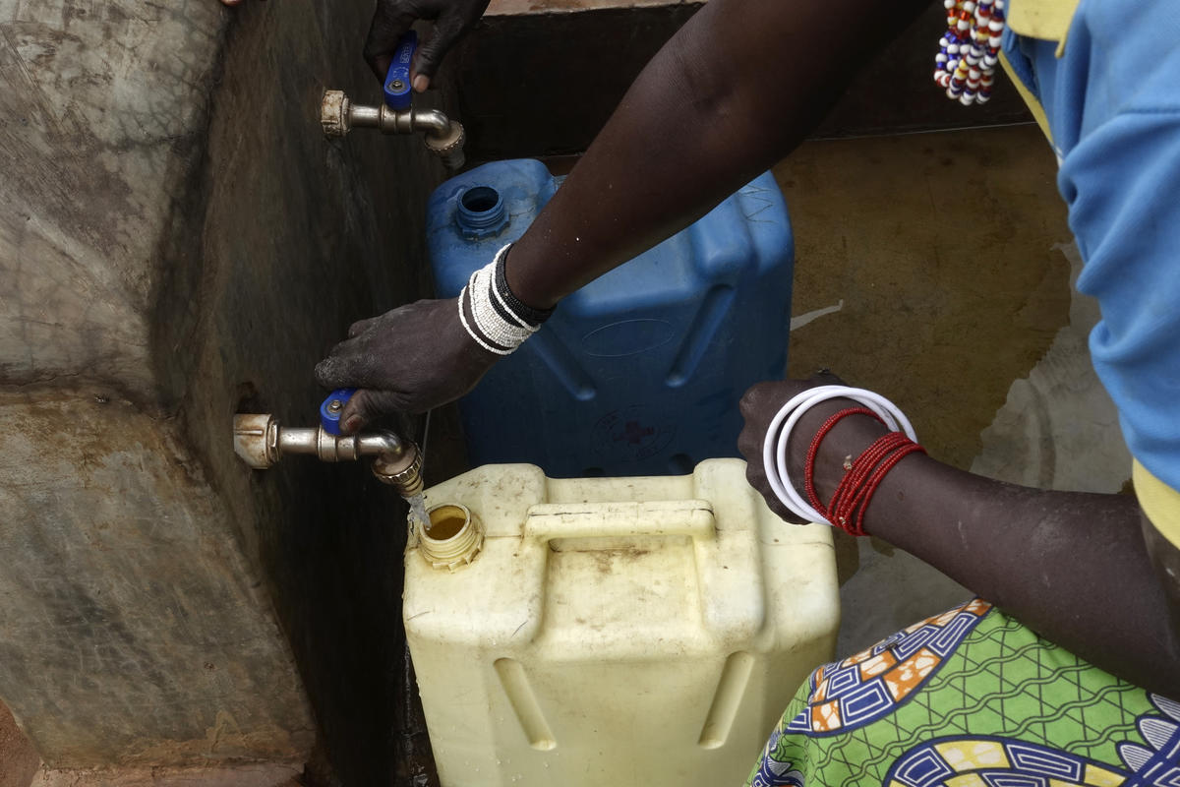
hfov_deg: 42.7
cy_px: 394
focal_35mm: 46
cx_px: 590
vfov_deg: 29.2
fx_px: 1508
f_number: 9
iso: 400
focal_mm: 16.84
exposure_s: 1/500
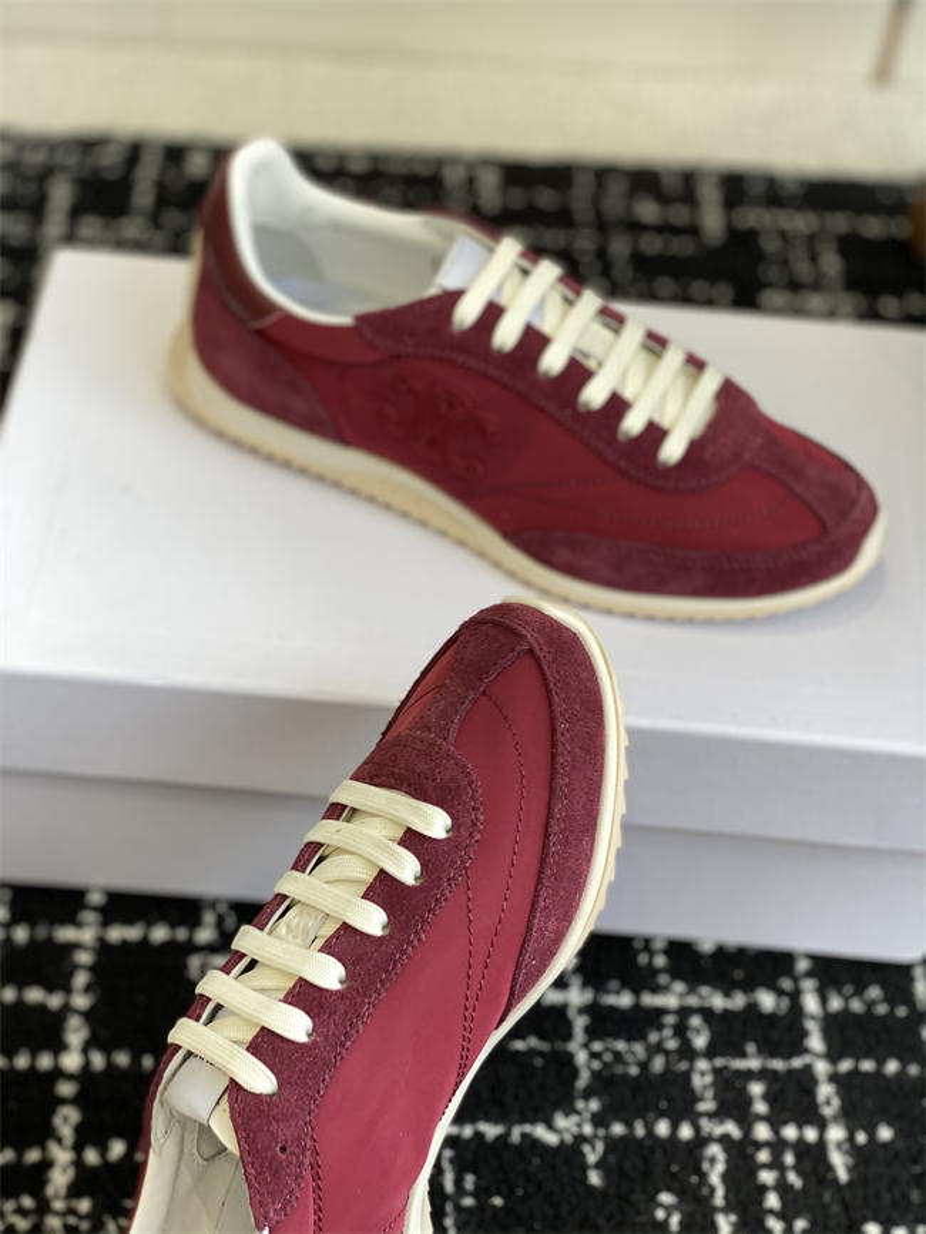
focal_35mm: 52
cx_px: 463
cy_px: 617
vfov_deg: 36.8
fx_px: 1854
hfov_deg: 28.0
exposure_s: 1/122
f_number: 2
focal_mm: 6
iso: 25
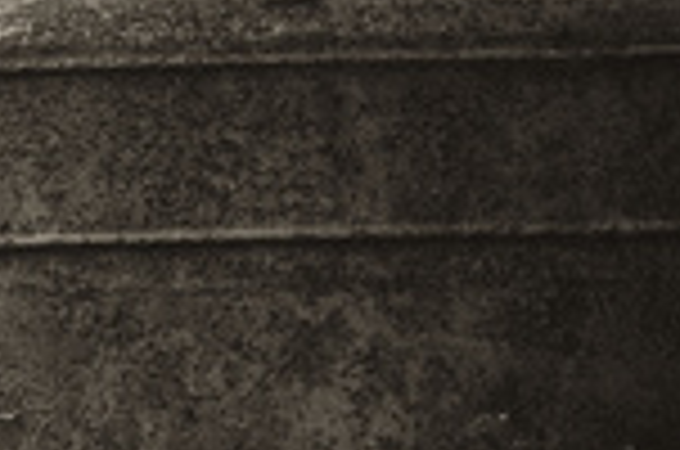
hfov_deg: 3.1
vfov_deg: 2.0
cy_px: 1143
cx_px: -218
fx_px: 12591
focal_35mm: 668
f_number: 5.3
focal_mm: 62
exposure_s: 1/15
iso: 100
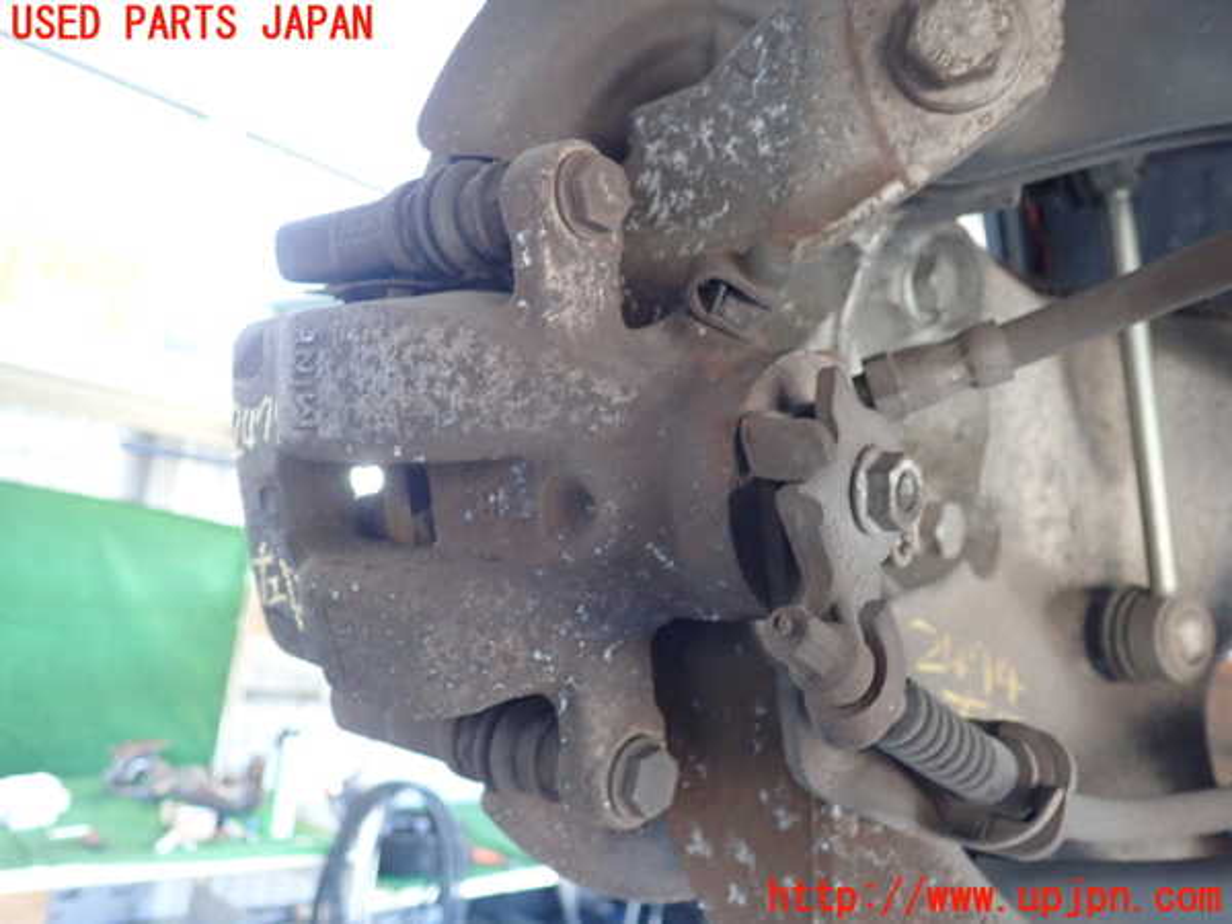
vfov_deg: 46.8
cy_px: 462
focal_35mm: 30
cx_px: 616
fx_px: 1068
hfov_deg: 60.0
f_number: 2.3
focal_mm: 5.5
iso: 800
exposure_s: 1/50
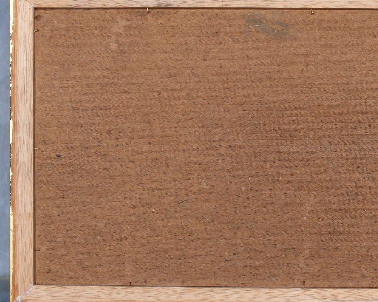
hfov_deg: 44.6
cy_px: 148
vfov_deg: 36.5
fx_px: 459
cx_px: 225
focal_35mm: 41
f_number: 5.6
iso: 100
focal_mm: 7.4
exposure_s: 1/250
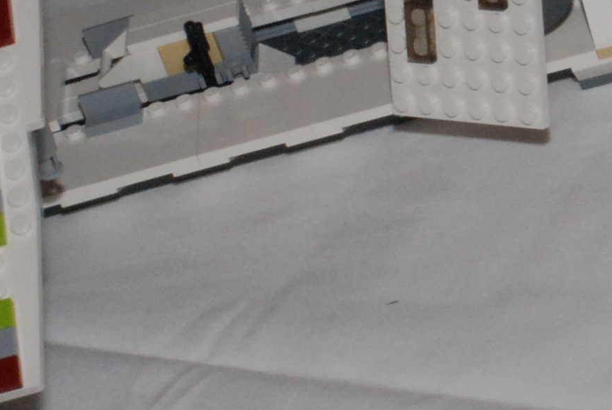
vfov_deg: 4.9
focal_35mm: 279
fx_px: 4748
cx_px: 647
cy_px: -15
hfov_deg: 7.3
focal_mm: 42
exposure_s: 1/60
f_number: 20
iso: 640
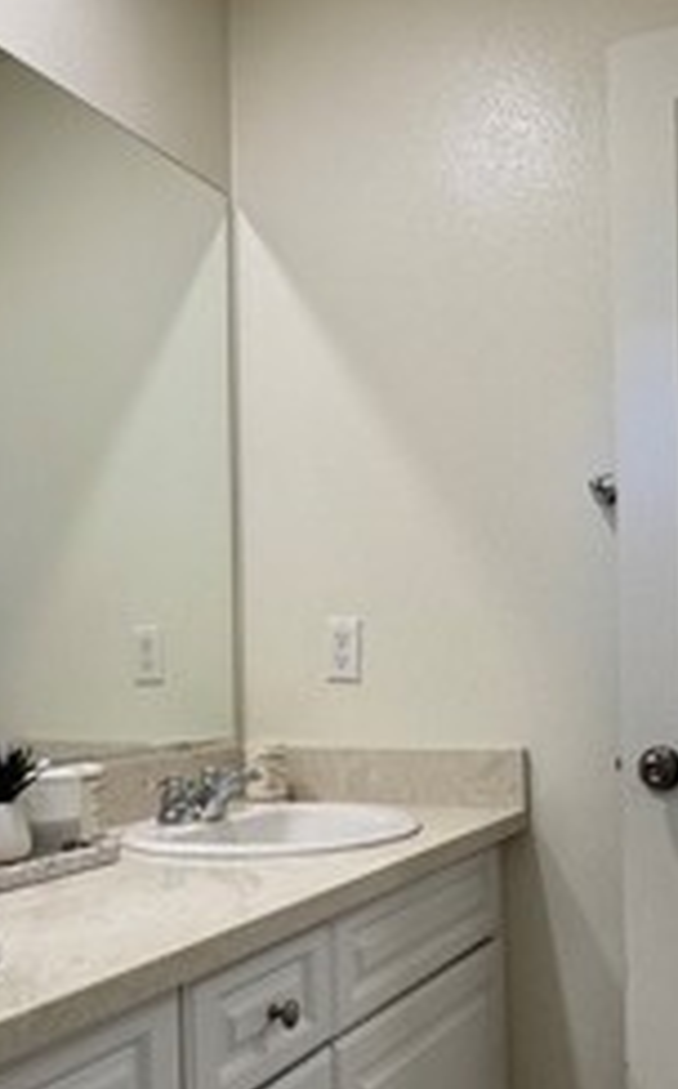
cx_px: 335
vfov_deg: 50.2
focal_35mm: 39
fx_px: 1156
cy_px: 634
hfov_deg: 32.7
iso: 160
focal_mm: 2.22
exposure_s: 1/120
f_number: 2.2
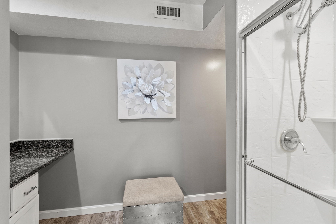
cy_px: 112
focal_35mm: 15
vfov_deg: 77.3
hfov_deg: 100.4
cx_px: 168
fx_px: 140
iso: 320
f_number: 8
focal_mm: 10
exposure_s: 1.6
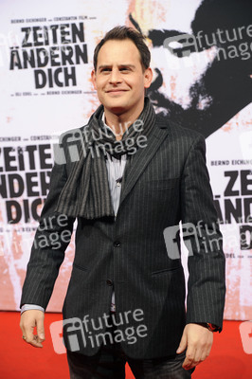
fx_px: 694
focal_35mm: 66
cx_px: 126
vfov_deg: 30.5
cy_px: 190
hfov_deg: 20.6
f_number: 4.5
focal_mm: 66
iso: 400
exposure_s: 1/160
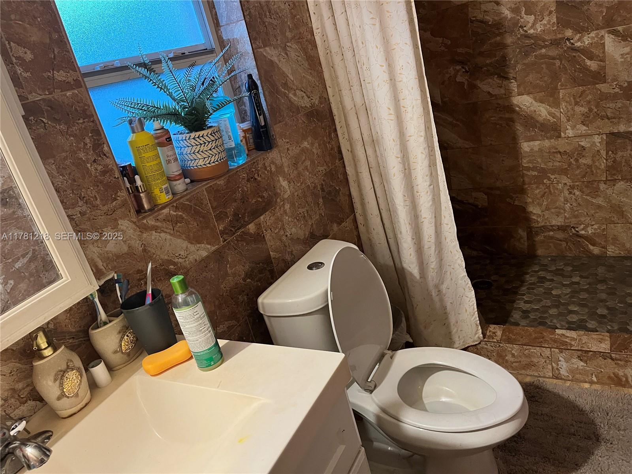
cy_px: 237
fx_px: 475
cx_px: 316
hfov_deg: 67.3
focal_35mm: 26
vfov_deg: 53.1
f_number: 1.6
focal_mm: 5.1
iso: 500
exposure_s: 1/40
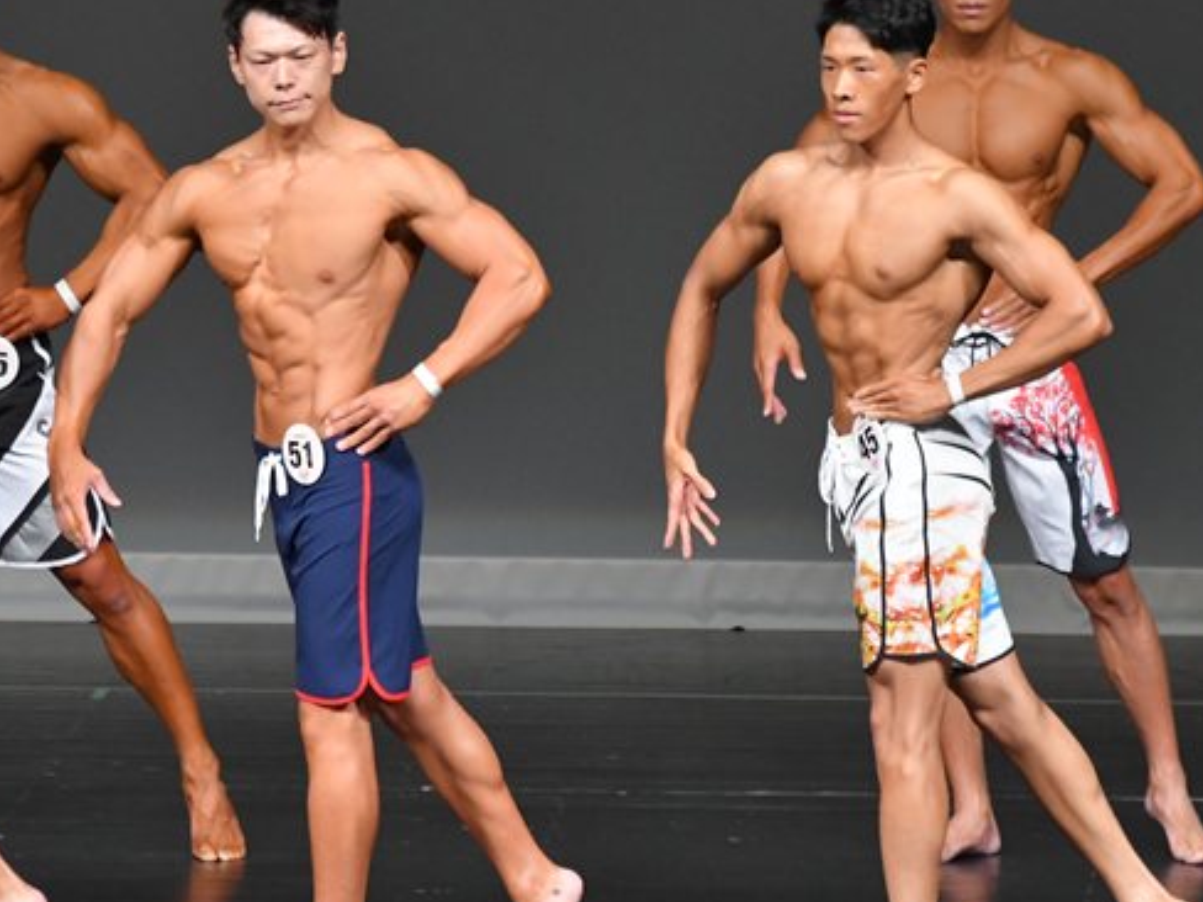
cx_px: 536
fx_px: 16716
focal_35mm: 481
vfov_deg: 3.1
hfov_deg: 4.1
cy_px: 471
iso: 4000
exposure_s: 1/400
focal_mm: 210
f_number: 5.6
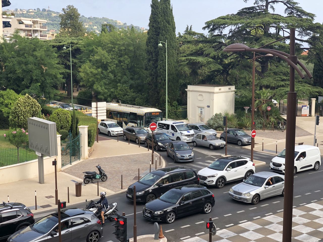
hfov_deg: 36.8
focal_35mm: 52
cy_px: 121
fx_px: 485
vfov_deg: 28.0
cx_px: 162
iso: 16
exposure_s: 1/444
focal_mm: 6
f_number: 2.4
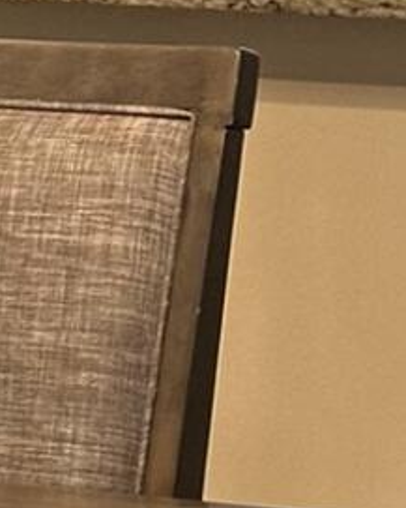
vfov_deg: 5.6
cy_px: 139
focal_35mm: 346
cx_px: -400
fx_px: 5194
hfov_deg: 4.4
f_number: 1.78
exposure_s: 1/60
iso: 200
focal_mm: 6.86
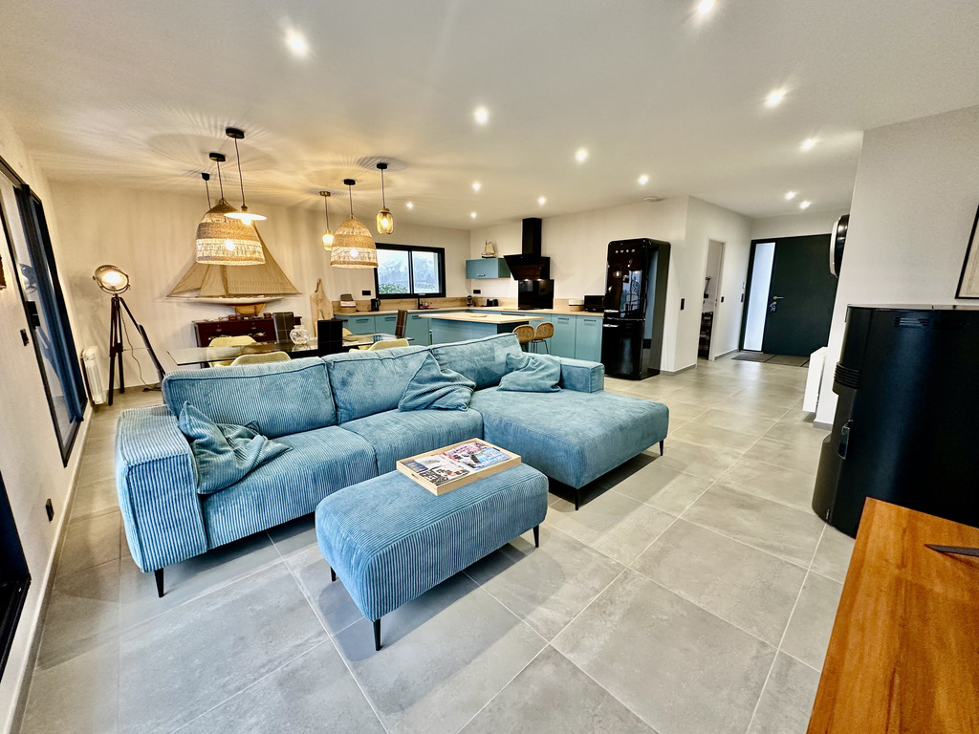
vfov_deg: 85.7
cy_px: 367
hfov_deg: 102.1
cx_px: 490
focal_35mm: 14
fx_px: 396
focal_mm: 2.22
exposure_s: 1/50
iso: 250
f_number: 2.2
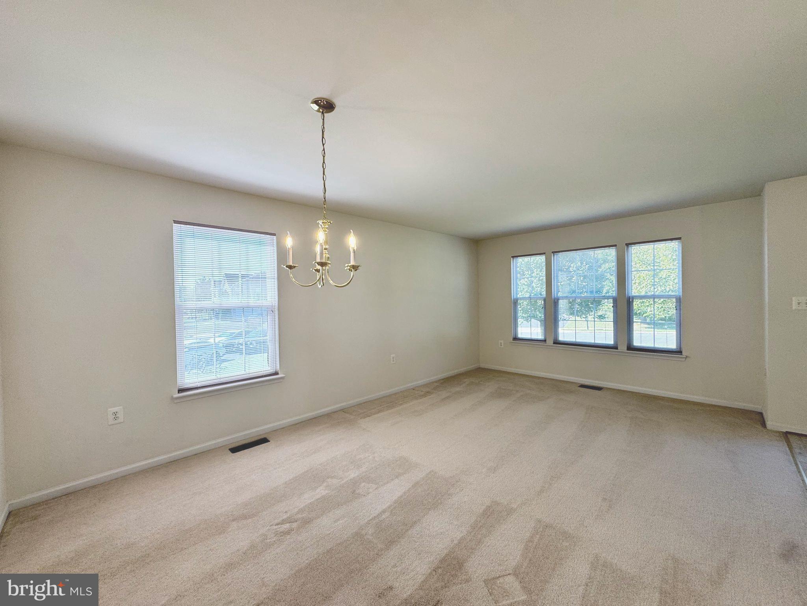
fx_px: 326
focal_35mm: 14
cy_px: 303
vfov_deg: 85.7
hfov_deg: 102.1
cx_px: 404
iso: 80
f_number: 2.2
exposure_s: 1/120
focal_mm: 2.22
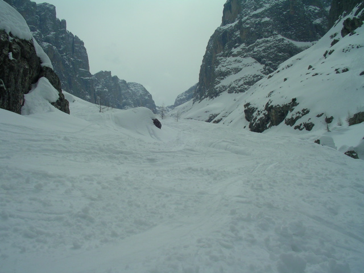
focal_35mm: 37
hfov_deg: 50.1
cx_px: 182
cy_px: 136
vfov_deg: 38.7
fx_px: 389
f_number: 6.9
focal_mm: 5.7
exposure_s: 1/640
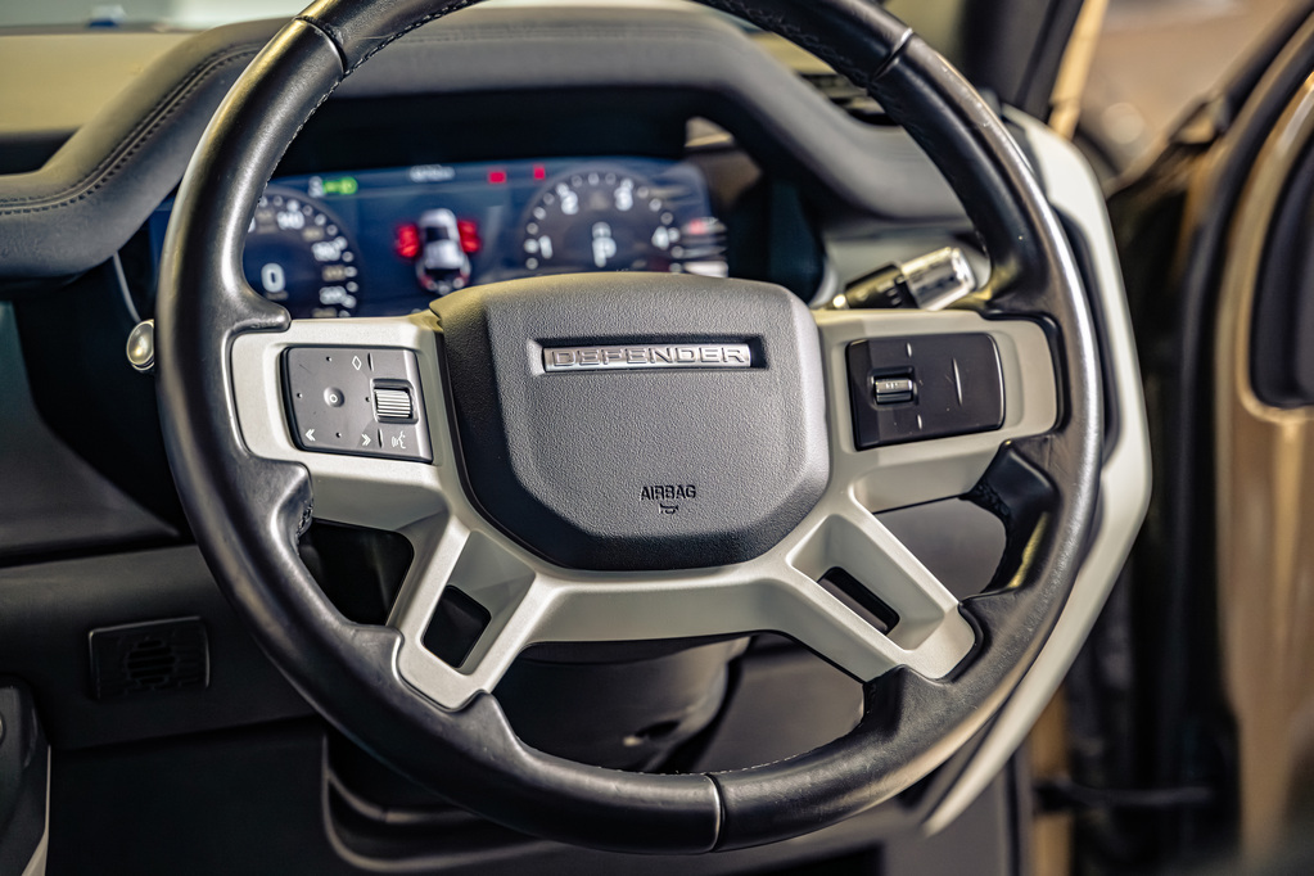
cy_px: 438
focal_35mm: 75
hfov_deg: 27.0
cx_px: 657
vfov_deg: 18.2
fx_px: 2737
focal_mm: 75
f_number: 3.5
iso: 1600
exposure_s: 1/200
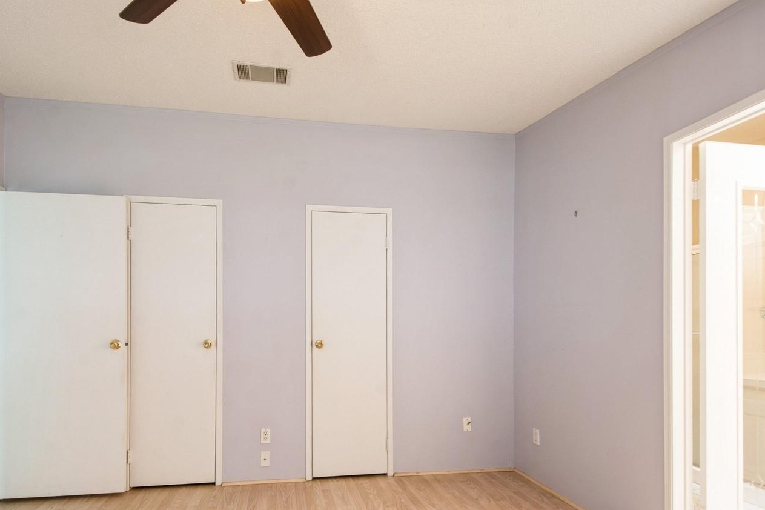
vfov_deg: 63.8
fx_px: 404
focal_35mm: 19
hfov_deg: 86.4
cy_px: 313
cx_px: 333
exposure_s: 1.3
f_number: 8
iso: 200
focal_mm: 10
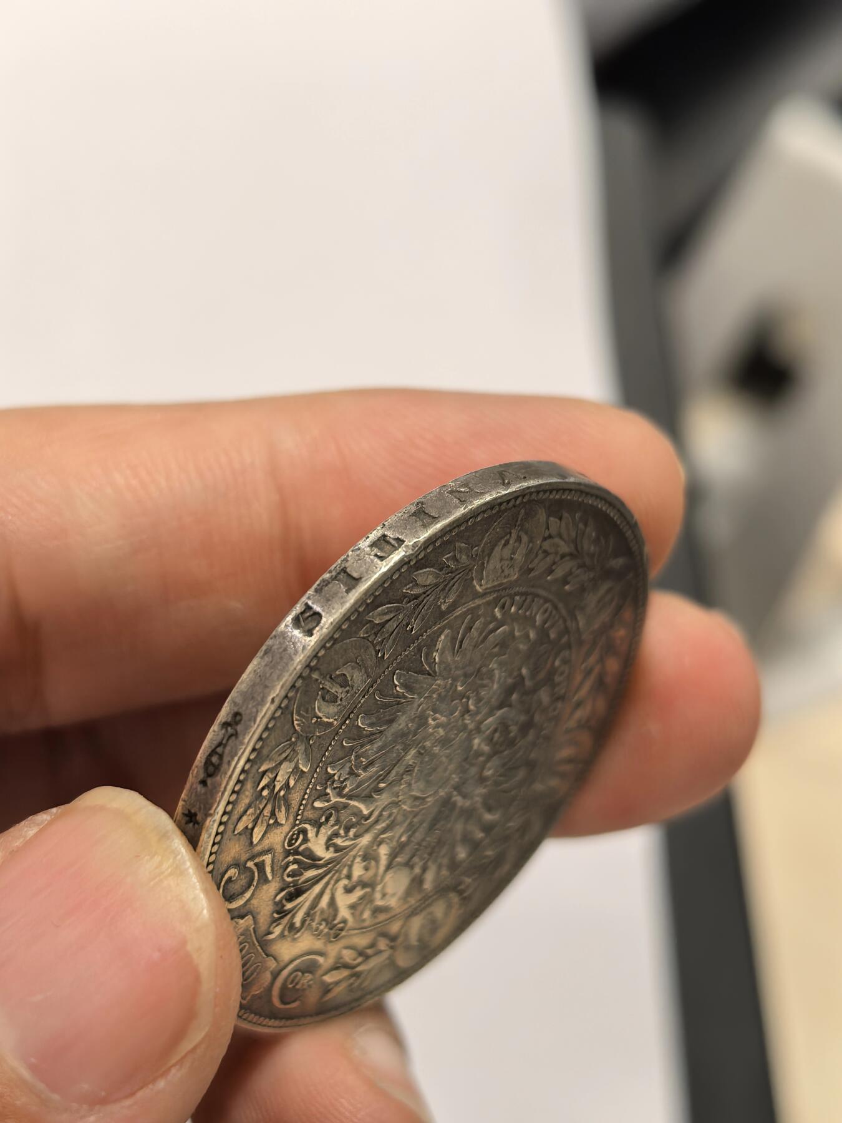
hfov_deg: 27.0
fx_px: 1751
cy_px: 562
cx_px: 421
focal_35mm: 54
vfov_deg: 35.5
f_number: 2
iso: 250
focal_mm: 6.98
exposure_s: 1/100
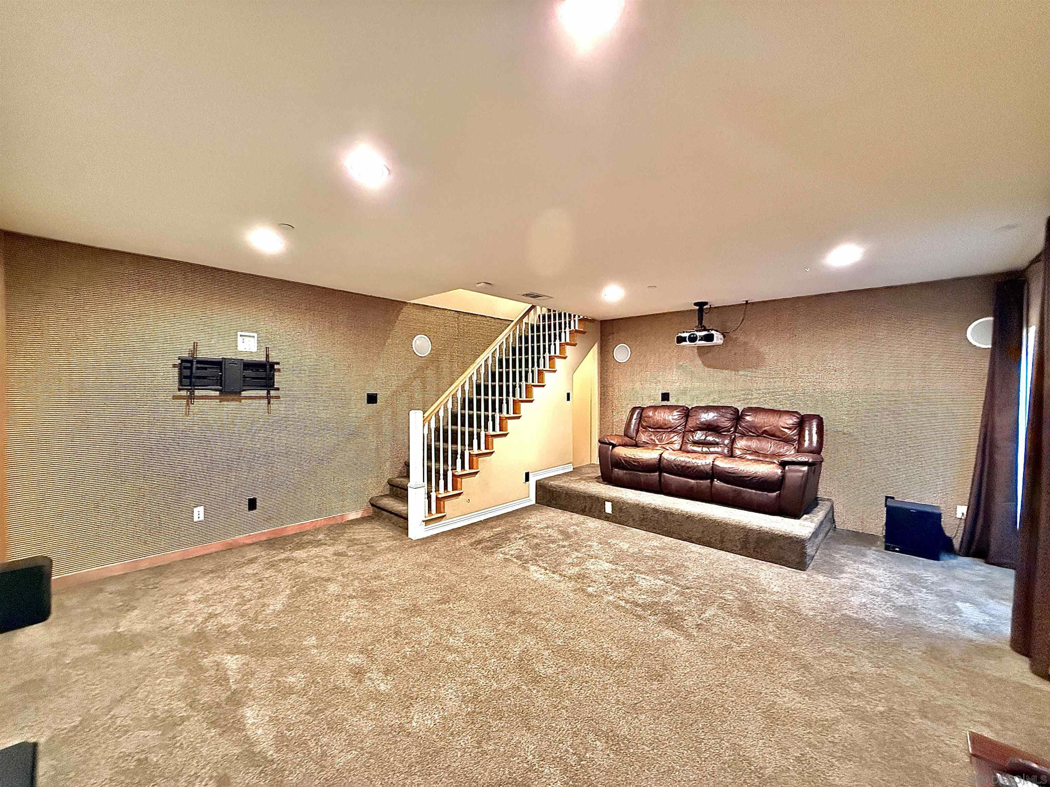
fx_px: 425
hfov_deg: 102.1
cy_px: 394
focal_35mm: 14
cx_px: 525
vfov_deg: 85.7
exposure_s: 1/60
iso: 1250
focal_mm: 2.22
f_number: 2.2
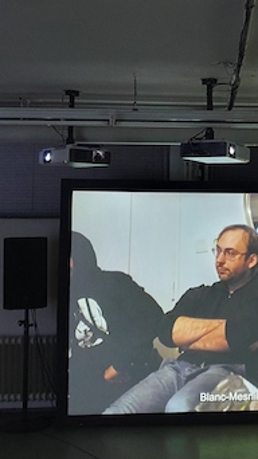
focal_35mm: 58
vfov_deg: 35.8
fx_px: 706
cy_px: 162
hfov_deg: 20.1
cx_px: 257
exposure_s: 1/50
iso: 320
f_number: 1.5
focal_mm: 4.32
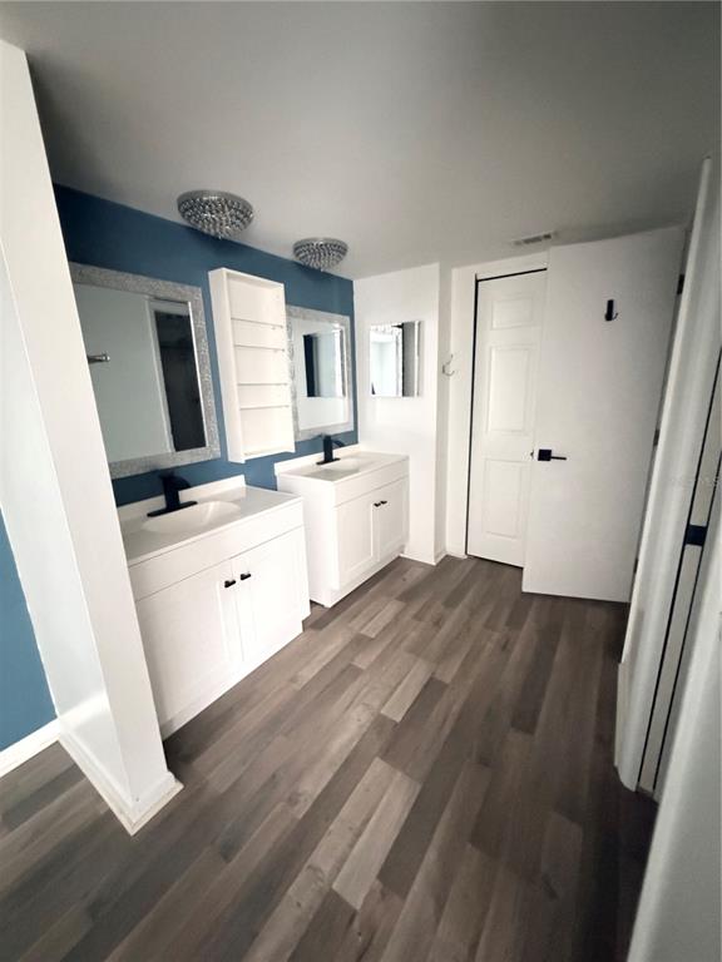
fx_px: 389
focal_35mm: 14
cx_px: 361
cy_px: 481
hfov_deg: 85.7
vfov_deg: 102.1
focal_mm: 2.22
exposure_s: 1/25
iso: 3200
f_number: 2.2
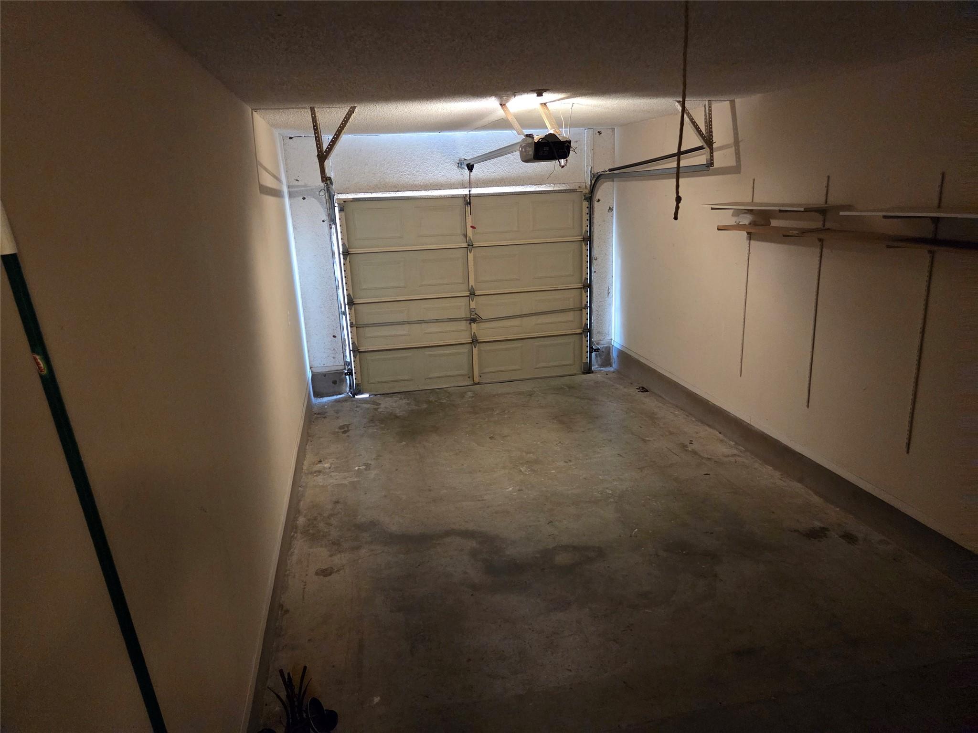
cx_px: 489
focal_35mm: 23
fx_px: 650
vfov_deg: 58.9
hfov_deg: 73.9
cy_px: 366
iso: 2000
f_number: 1.8
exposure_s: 1/120
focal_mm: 5.4
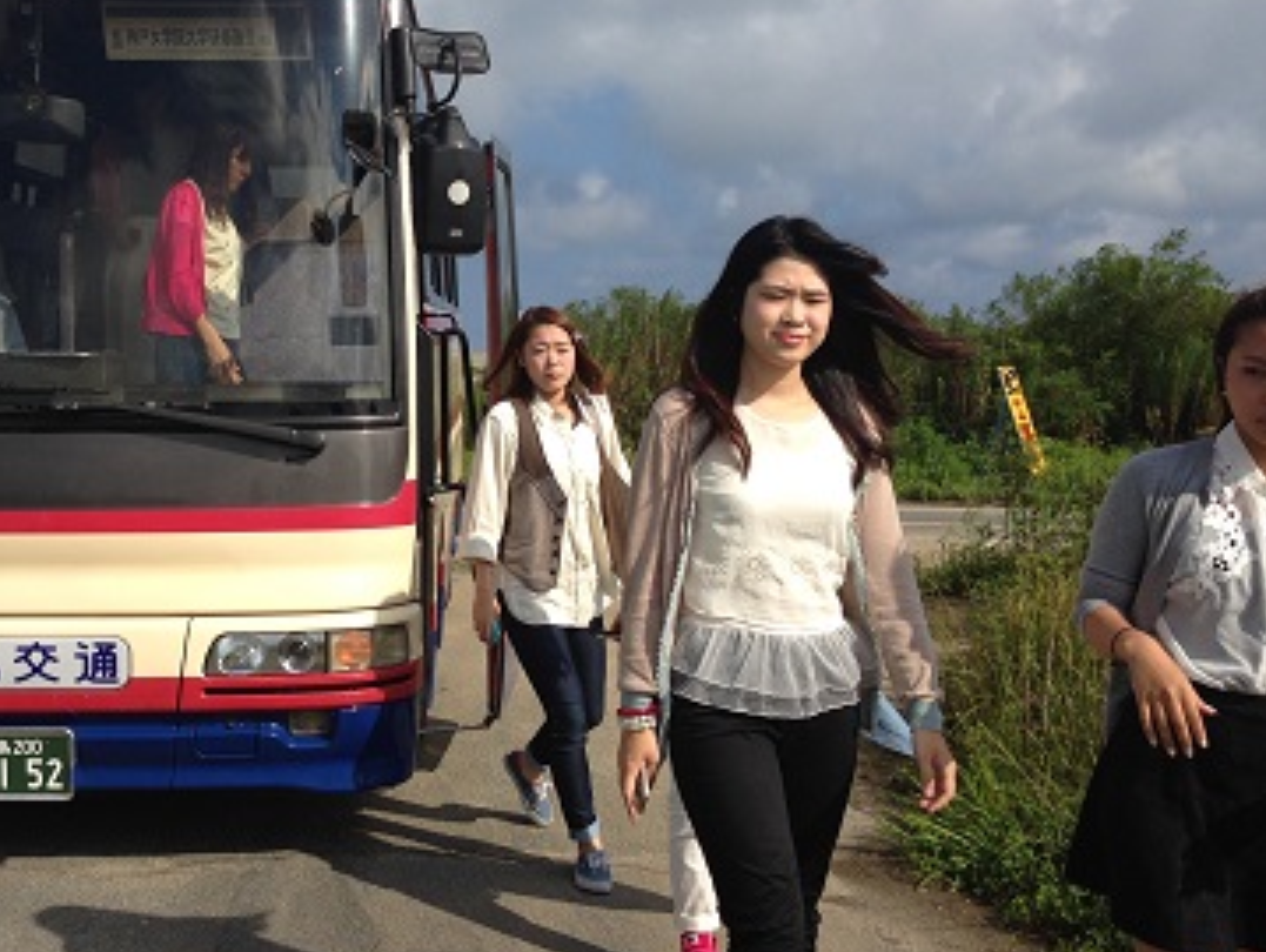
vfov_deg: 32.1
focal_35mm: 45
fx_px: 1647
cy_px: 377
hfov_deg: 41.4
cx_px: 406
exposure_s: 1/2088
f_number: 2.4
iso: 50
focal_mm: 4.12
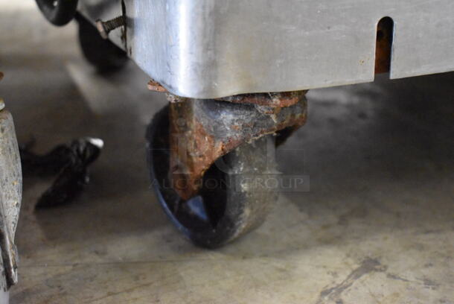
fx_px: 644
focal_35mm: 51
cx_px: 227
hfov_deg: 38.8
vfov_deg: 26.5
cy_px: 152
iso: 12800
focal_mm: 34
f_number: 4.5
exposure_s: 1/20
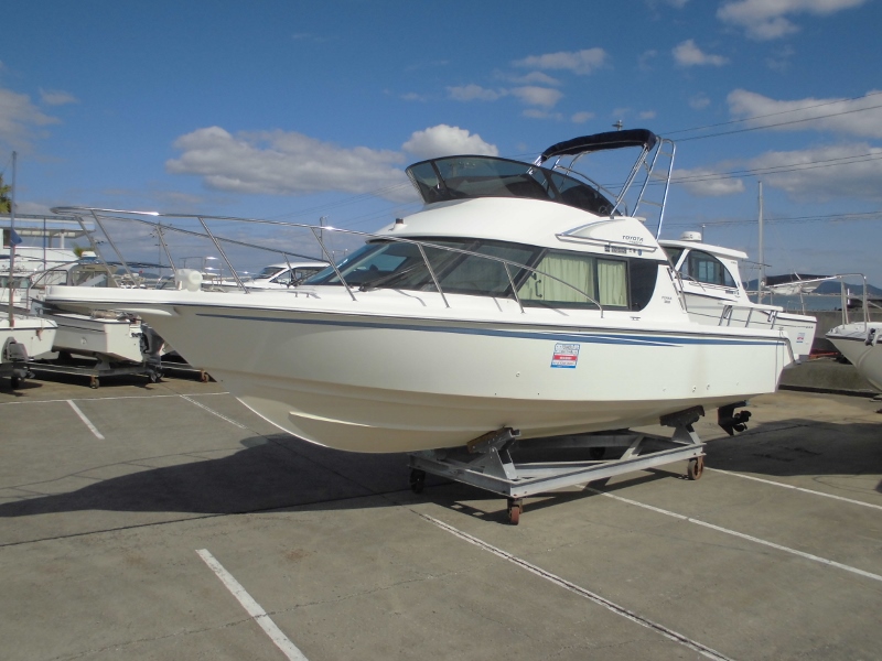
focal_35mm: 29
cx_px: 441
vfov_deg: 48.2
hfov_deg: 61.7
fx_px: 739
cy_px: 330
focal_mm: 5.3
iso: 100
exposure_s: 1/200
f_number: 11.8
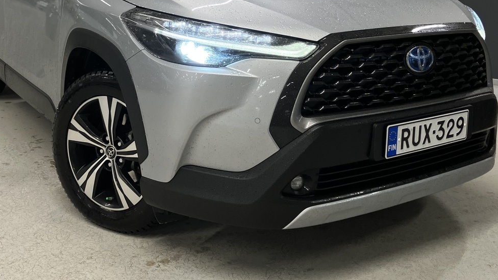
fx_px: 594
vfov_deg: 25.8
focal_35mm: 45
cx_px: 216
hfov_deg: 45.4
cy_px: 34
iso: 64
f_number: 1.8
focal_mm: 3.99
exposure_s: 1/116
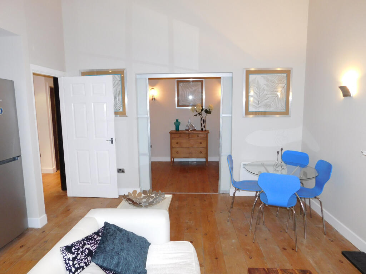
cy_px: 137
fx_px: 243
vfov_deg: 58.9
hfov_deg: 73.9
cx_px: 183
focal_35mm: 23
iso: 200
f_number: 3
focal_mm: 4
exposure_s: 1/30
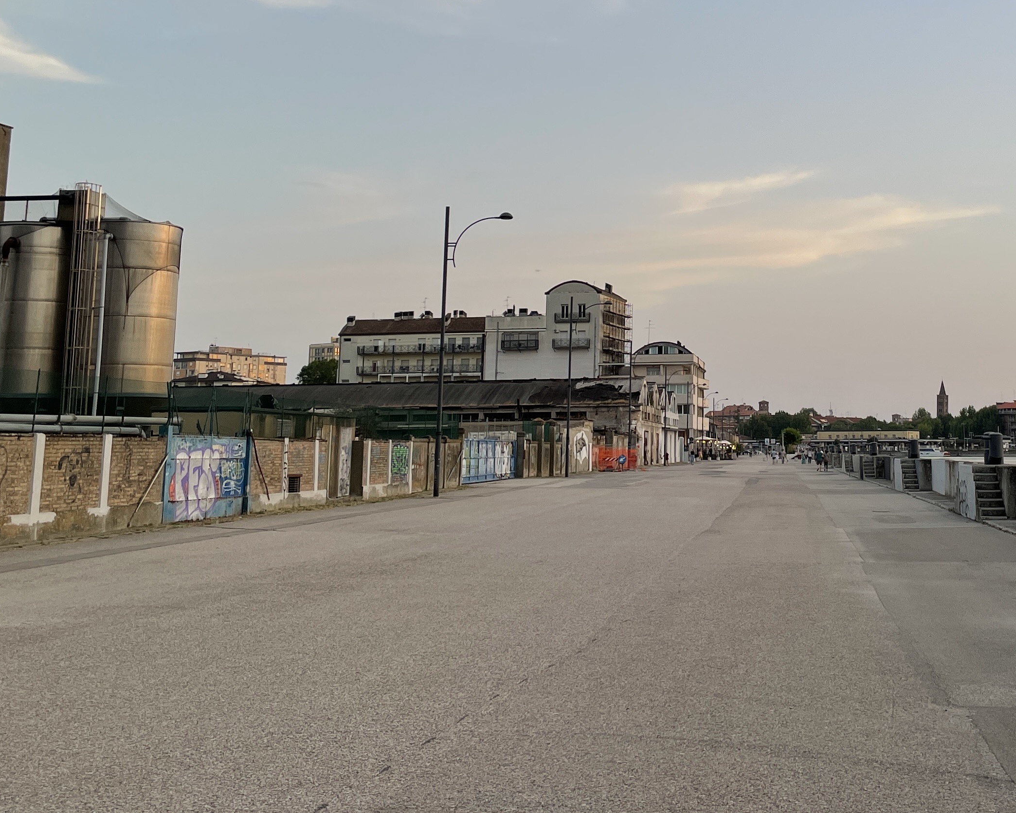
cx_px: 743
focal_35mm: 49
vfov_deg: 30.3
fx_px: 1474
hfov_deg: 37.3
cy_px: 189
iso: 32
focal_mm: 4.2
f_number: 1.6
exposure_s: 1/393
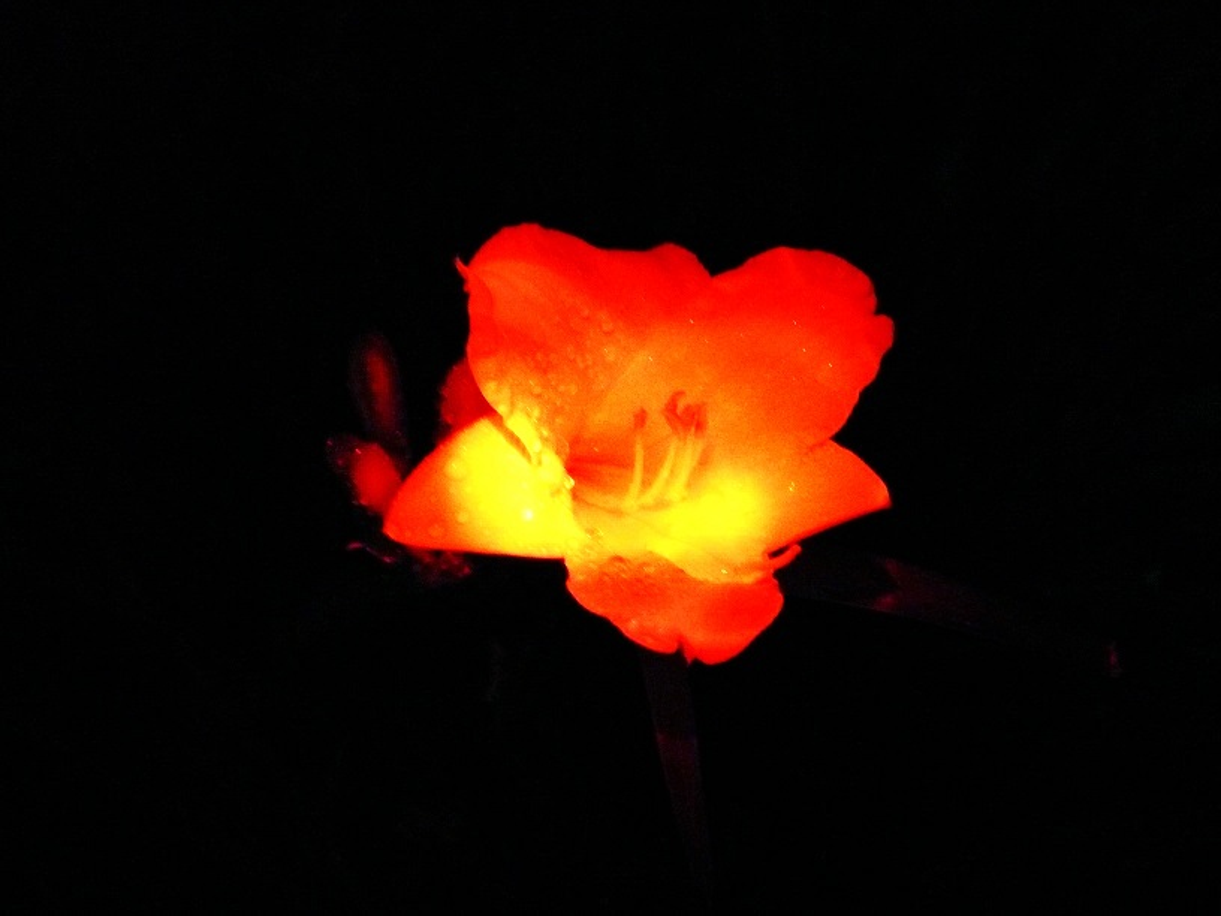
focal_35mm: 60
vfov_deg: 24.4
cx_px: 610
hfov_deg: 32.2
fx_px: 2116
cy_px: 458
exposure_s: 1/25
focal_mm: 11.8
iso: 800
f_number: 3.2
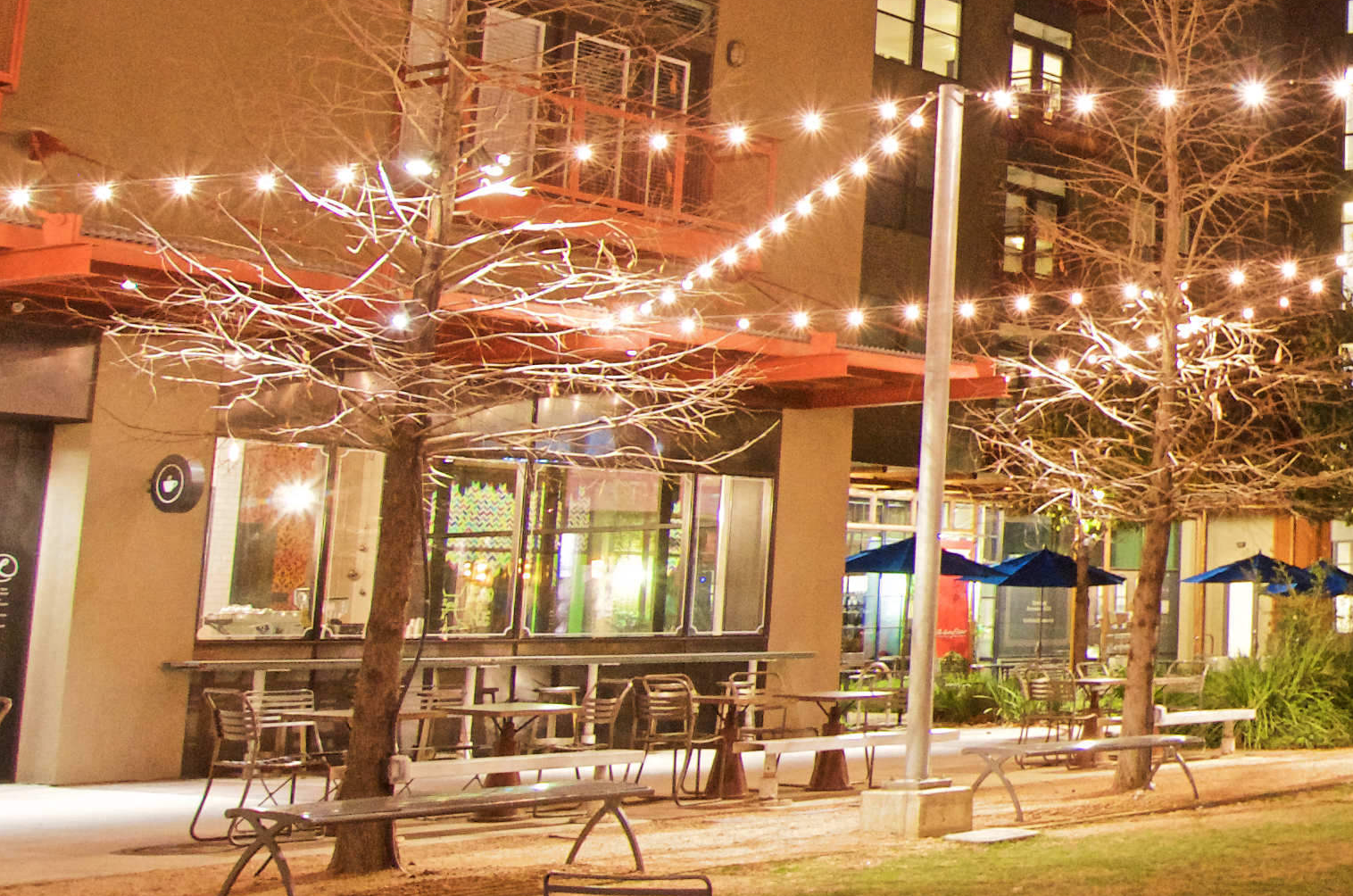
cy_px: 329
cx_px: 1805
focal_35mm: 54
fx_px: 2011
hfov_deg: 29.2
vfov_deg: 25.0
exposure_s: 1
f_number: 5.6
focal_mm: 11
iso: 800
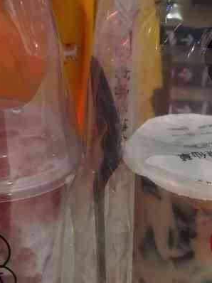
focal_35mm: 61
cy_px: 330
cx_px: 85
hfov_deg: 24.0
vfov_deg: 28.1
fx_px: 499
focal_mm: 3.83
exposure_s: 1/33.3
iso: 160
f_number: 2.2
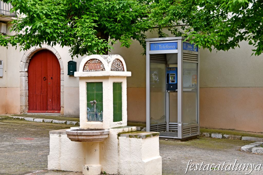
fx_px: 482
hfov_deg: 30.5
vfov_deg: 20.6
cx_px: 132
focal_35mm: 66
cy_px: 88
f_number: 6.3
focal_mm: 44
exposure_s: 1/160
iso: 100
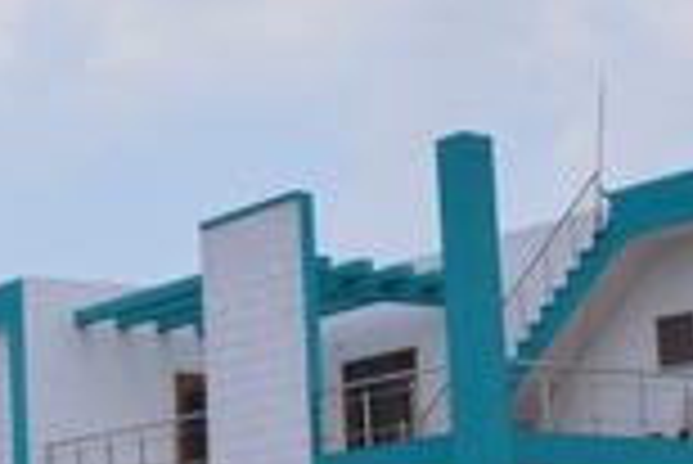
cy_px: 374
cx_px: -50
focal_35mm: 107
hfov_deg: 18.4
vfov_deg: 12.8
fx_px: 2062
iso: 400
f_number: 22
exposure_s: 1/160
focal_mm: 22
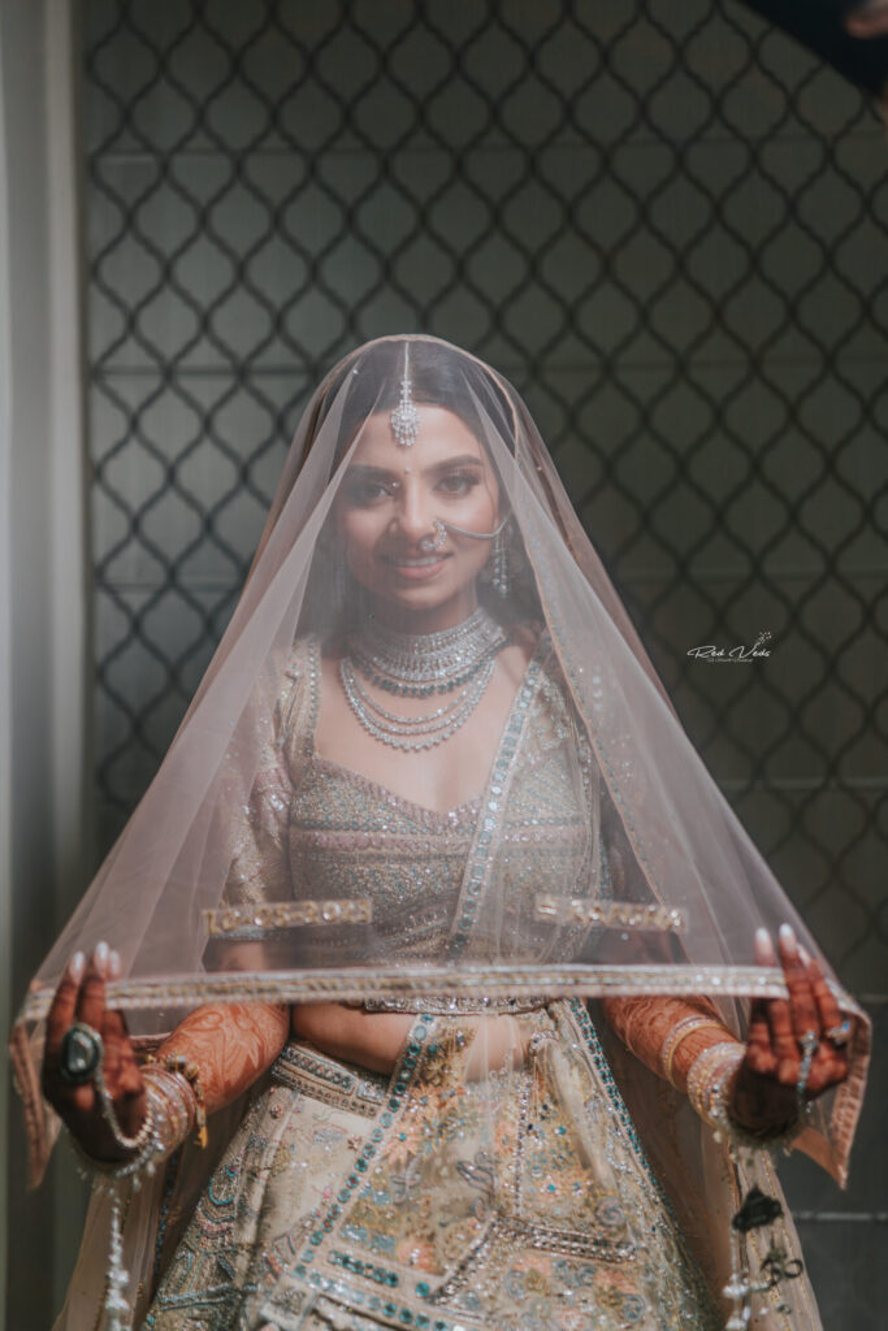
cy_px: 666
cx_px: 444
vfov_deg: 39.6
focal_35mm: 50
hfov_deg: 27.0
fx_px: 1849
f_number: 1.4
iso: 100
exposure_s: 1/200
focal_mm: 50
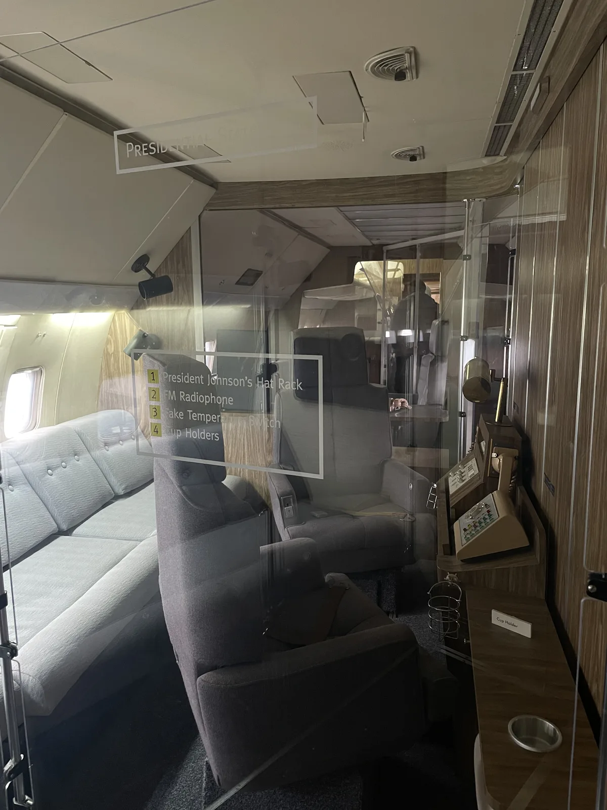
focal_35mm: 26
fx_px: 608
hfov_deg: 53.1
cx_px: 304
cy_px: 405
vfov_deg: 67.3
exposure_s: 1/41
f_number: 1.6
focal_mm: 4.2
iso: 500
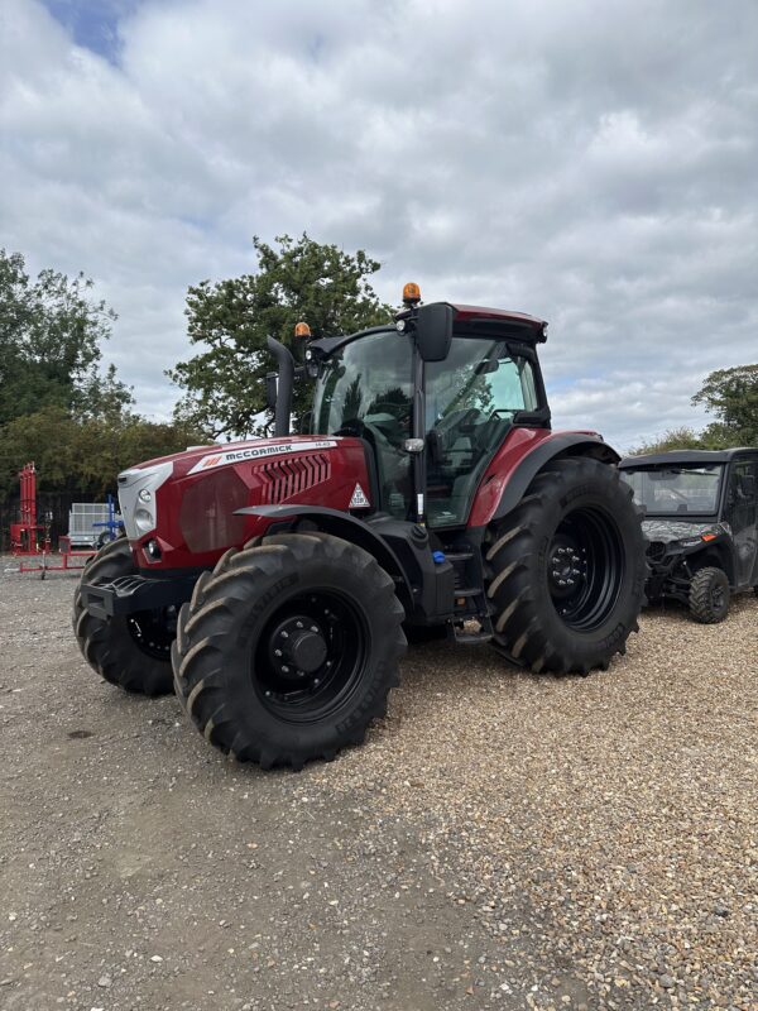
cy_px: 506
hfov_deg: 56.8
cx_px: 379
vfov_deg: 71.6
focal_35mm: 24
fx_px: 701
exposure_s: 1/4545
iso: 80
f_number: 1.78
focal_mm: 6.86
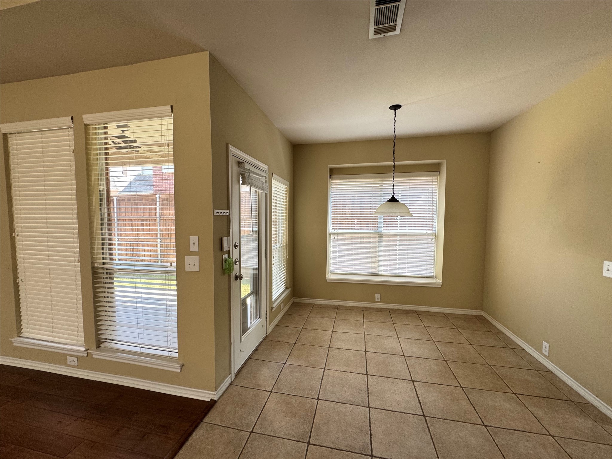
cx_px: 306
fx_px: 248
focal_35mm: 14
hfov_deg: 102.1
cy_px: 230
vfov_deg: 85.7
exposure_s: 1/99
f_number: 2.2
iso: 160
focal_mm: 2.22
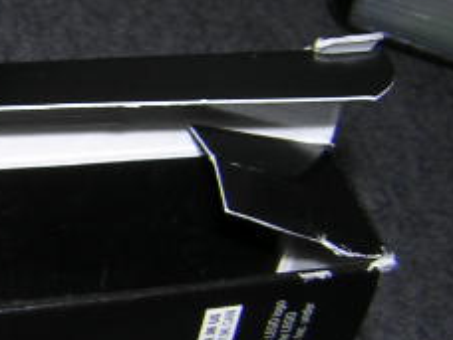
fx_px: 1322
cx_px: -125
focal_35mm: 101
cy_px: 175
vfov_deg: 14.6
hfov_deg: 18.2
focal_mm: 4.7
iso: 100
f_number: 5.2
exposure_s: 1/60.1
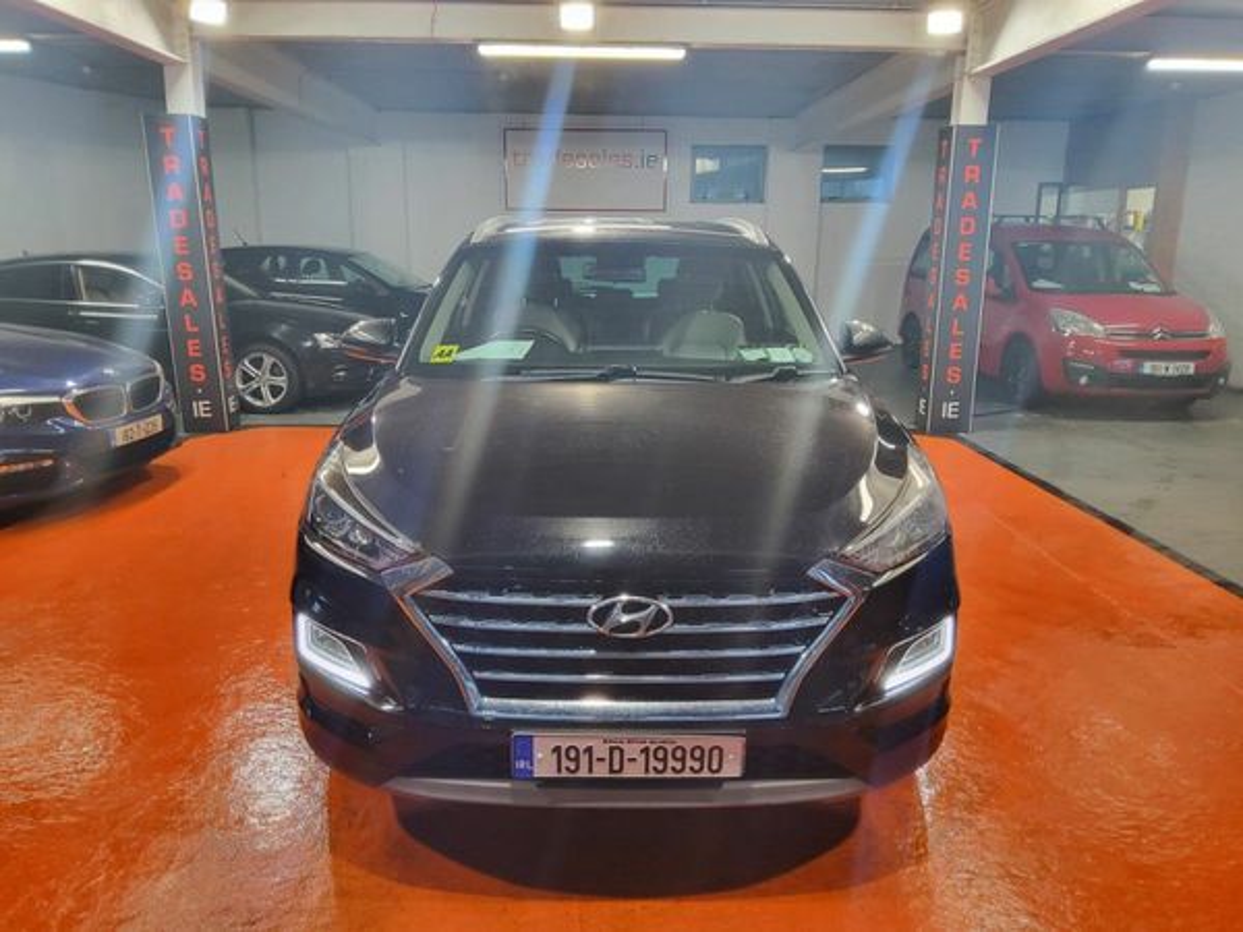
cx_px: 622
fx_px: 934
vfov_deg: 53.1
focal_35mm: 26
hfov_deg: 67.3
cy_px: 466
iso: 250
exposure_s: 1/50
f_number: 2
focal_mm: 3.08
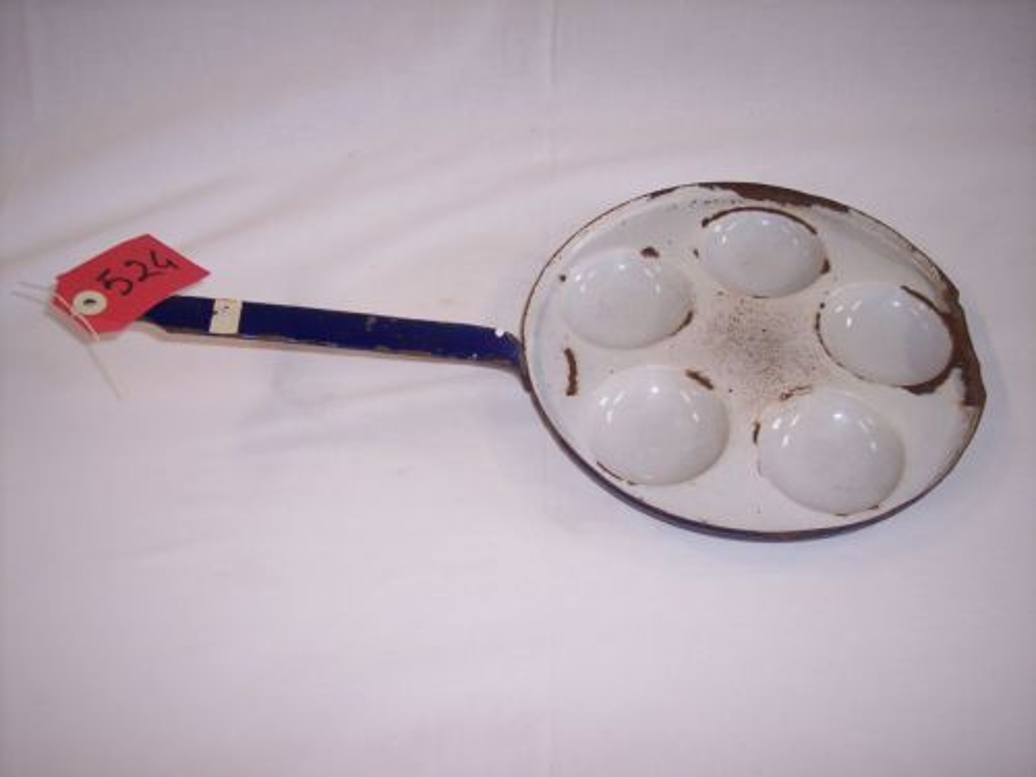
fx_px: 1167
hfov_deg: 47.9
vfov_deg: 36.8
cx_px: 518
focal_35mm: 39
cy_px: 388
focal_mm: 8
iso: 100
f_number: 2.8
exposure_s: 1/60
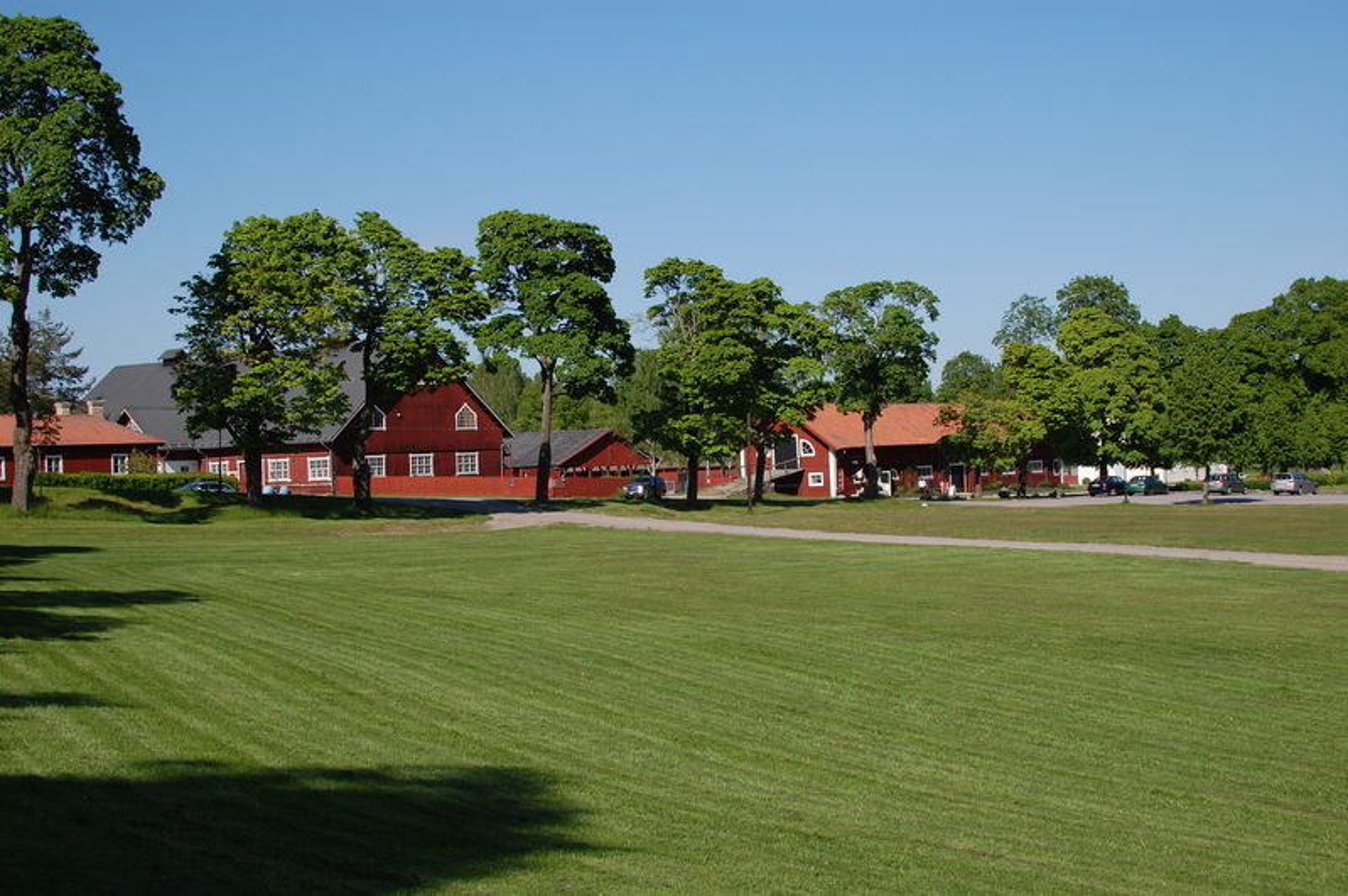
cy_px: 448
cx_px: 674
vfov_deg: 25.7
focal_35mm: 52
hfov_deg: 37.9
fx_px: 1964
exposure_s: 1/320
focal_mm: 35
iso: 200
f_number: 9
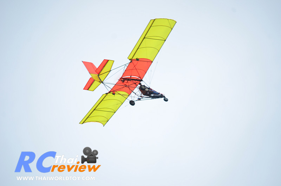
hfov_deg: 8.6
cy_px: 93
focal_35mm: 240
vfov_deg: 5.7
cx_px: 140
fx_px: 1869
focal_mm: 160
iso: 100
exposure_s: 1/200
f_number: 5.3
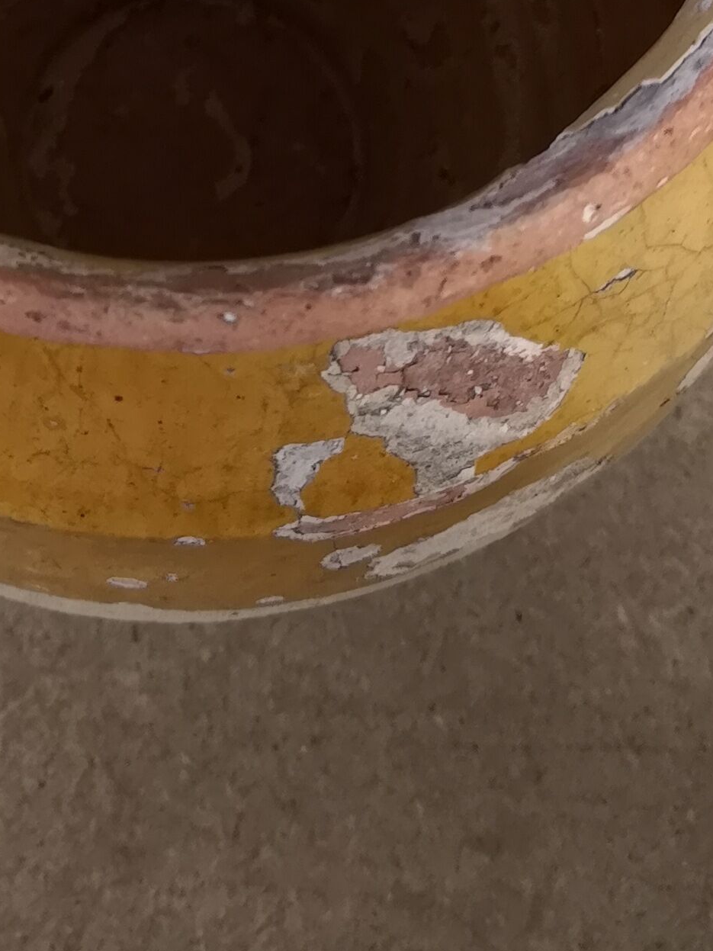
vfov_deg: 23.3
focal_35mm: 79
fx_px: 2170
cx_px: 172
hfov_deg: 18.5
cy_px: -82
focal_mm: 3.95
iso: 640
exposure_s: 1/20
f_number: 1.8
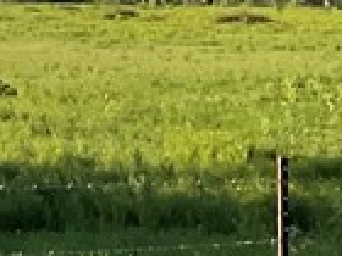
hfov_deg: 8.2
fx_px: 2095
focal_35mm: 212
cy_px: -410
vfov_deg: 6.6
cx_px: -596
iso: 16
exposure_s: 1/1490
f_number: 1.8
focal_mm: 3
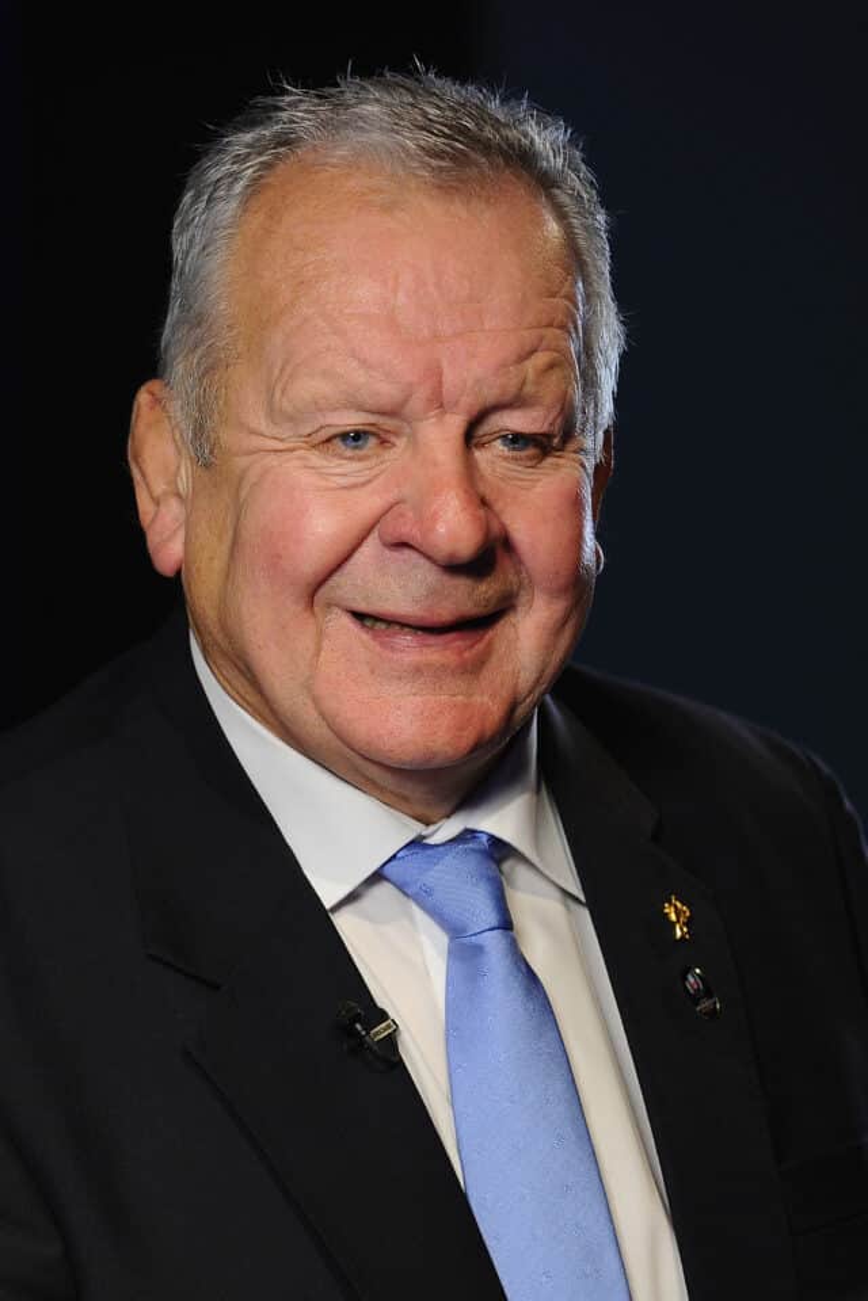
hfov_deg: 9.1
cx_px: 434
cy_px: 650
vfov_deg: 13.7
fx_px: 5425
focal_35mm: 150
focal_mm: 150
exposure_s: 1/250
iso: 1600
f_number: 4
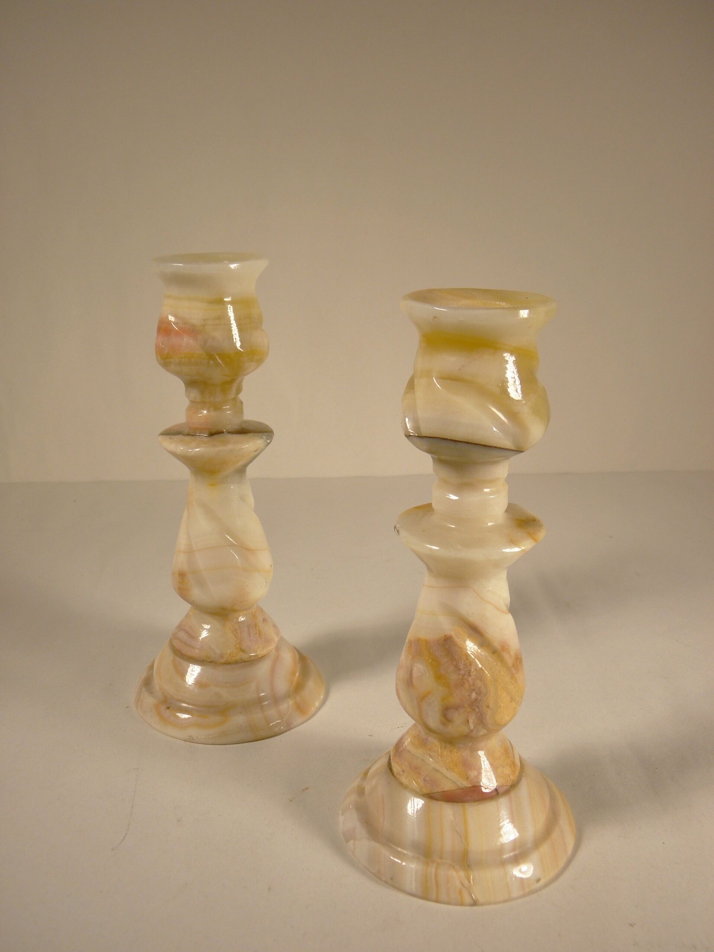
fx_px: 908
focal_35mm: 33
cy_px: 476
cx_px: 357
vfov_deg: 55.4
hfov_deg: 42.9
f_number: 3.6
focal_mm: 5.9
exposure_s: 1/100
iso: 100
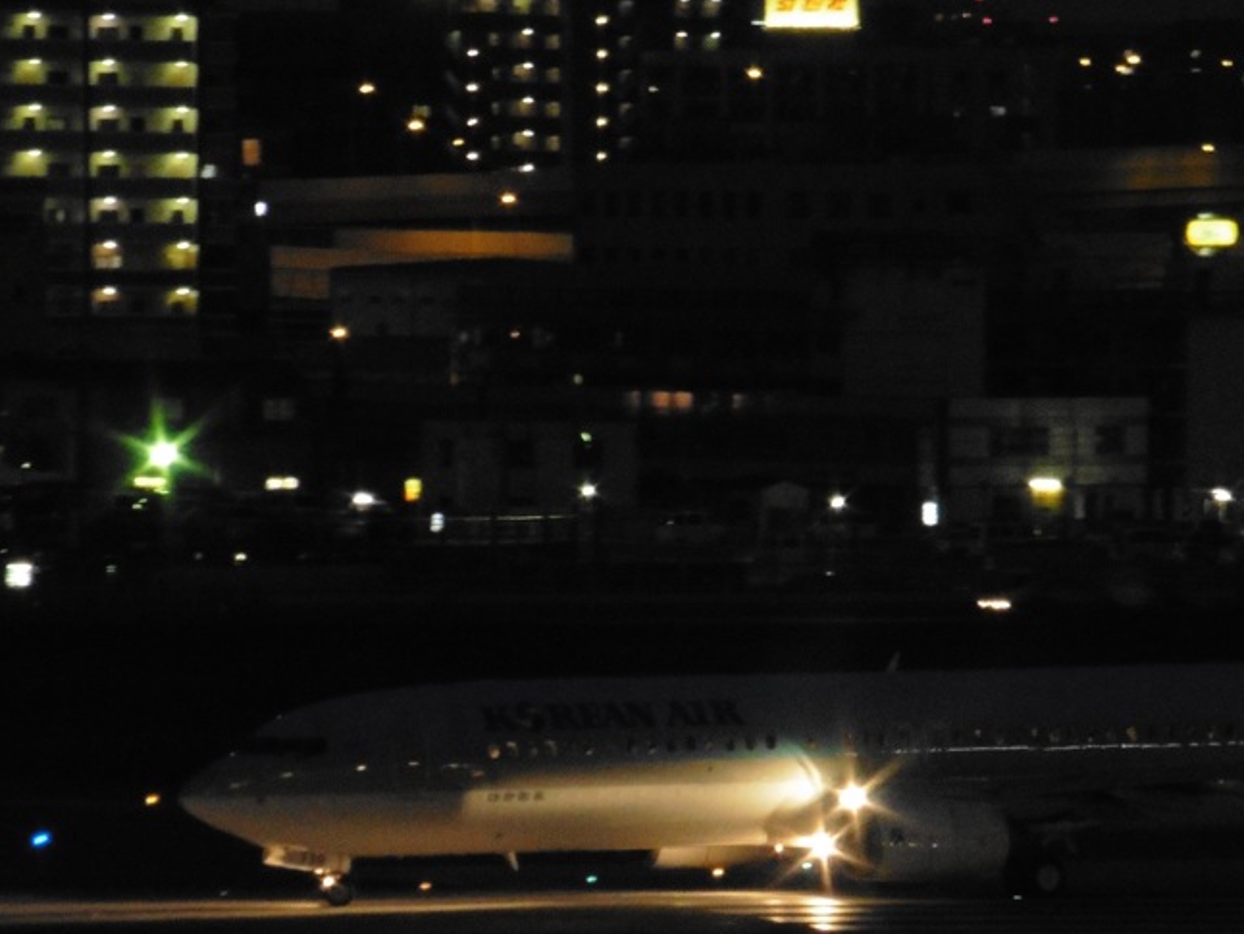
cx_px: 843
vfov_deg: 3.2
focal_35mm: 458
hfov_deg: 4.3
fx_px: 16465
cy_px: 711
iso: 800
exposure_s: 1/8
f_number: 5.9
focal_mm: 51.5
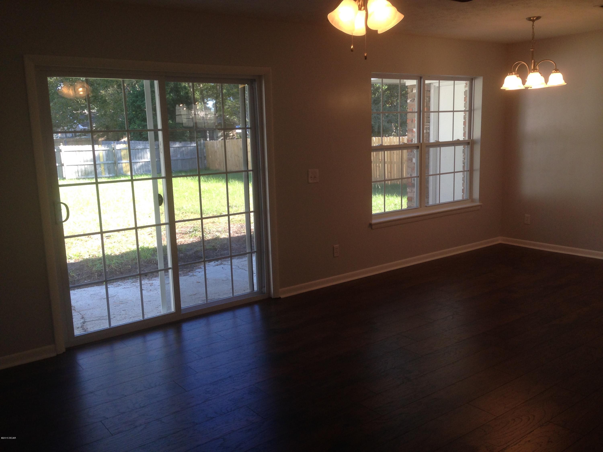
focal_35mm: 33
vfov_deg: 42.9
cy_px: 226
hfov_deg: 55.4
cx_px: 302
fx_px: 575
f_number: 2.4
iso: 64
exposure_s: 1/120
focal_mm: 4.12
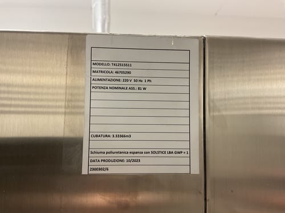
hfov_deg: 61.7
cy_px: 106
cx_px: 142
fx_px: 239
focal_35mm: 29
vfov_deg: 48.2
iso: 100
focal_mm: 3
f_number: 1.8
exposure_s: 1/50
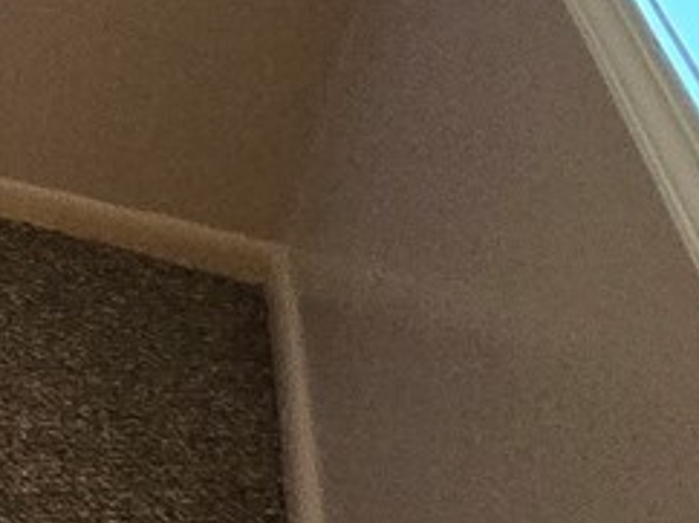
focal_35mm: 86
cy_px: -217
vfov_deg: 16.0
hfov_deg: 11.2
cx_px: -1456
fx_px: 1735
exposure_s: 1/60
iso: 400
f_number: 2.2
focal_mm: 2.2
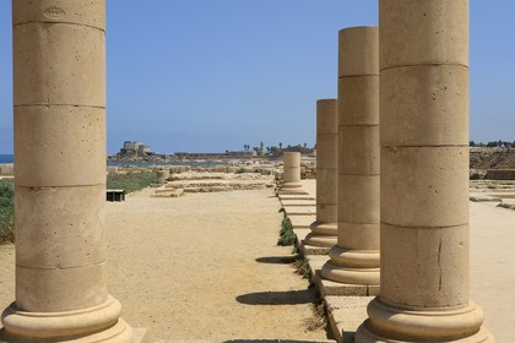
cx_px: 258
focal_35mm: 40
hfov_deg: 48.5
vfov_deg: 33.4
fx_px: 572
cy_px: 172
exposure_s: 1/160
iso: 100
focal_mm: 40
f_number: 13
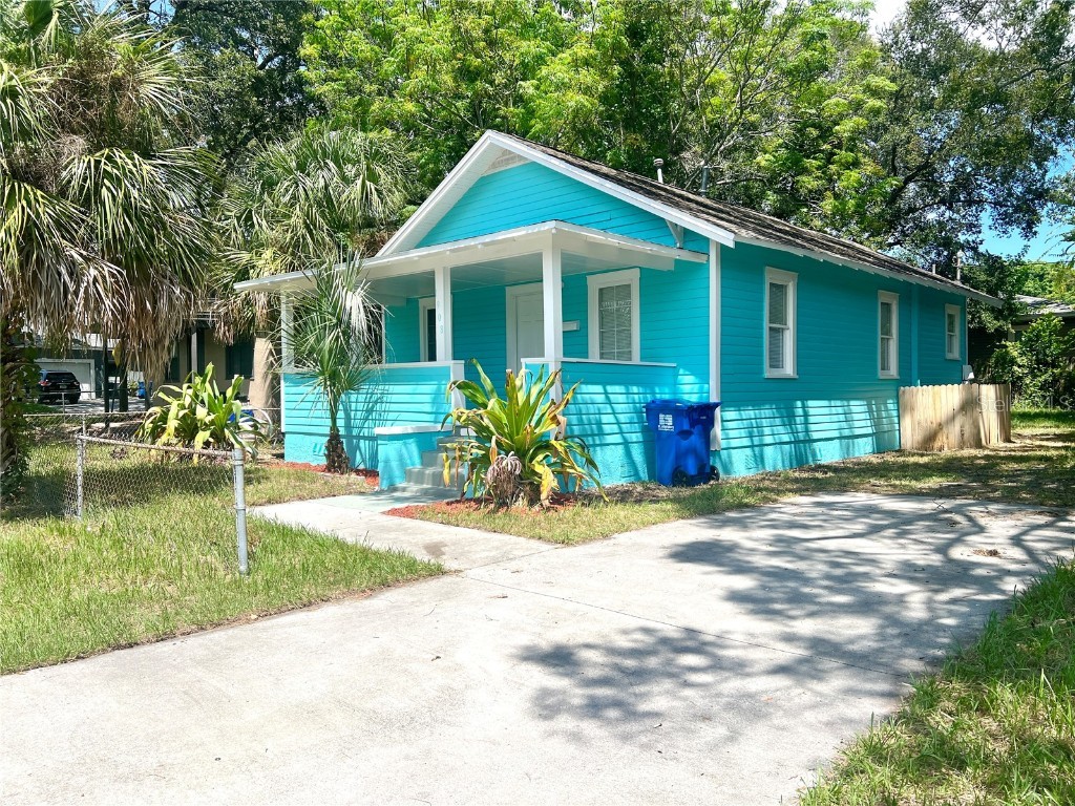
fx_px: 807
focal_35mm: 26
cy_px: 403
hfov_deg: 67.3
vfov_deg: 53.1
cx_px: 538
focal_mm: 5.7
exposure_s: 1/3831
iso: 50
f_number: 1.5
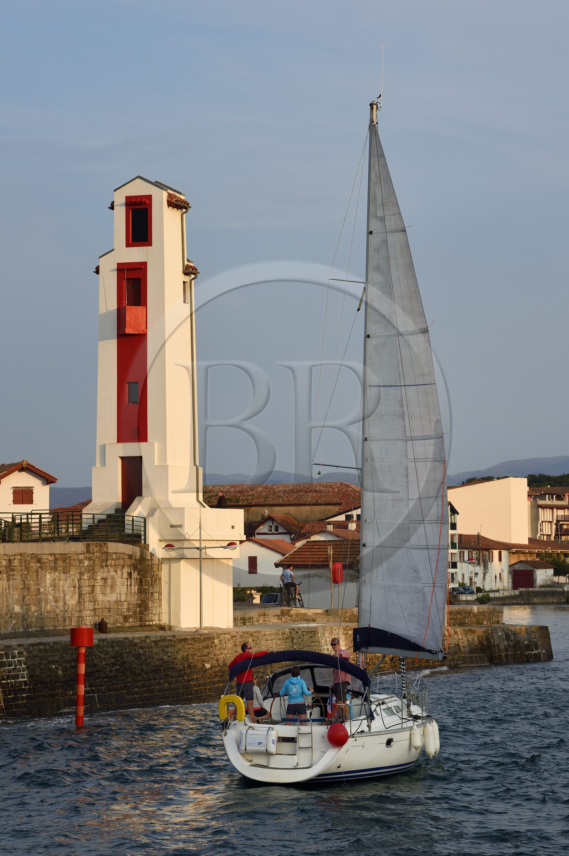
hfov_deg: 10.5
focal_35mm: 130
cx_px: 284
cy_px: 428
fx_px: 3086
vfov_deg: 15.8
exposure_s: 1/200
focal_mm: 130
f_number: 11
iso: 200
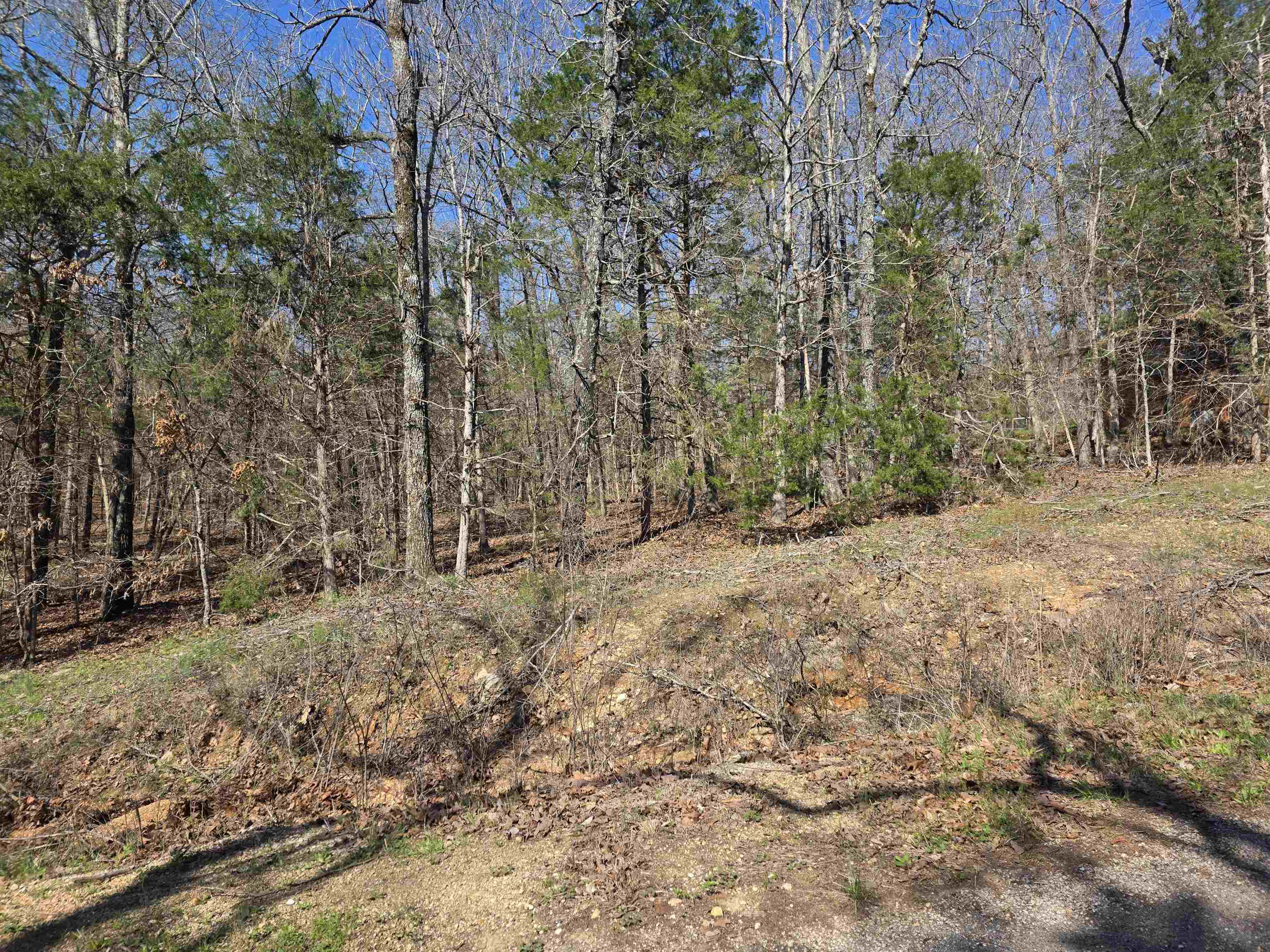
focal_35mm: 23
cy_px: 476
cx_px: 635
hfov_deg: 73.9
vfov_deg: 58.9
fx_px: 844
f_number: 1.7
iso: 80
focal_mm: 6.3
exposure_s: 1/2945
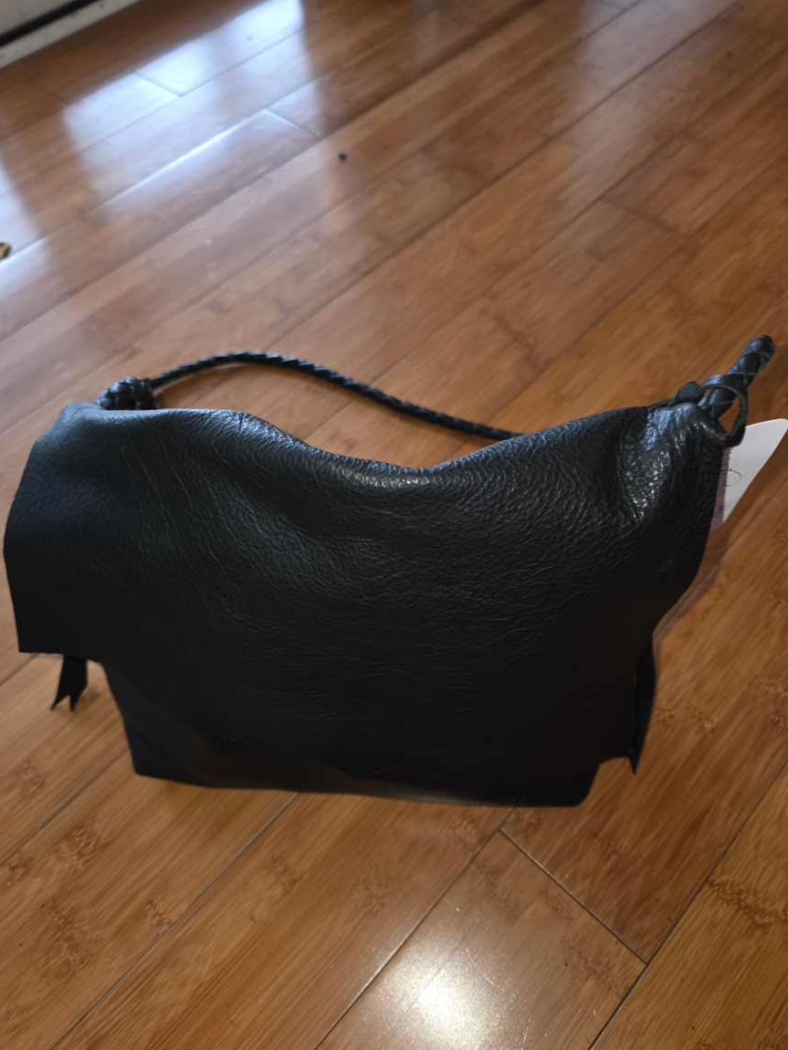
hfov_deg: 56.8
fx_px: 728
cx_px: 391
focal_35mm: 24
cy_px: 546
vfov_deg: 71.6
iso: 125
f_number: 1.7
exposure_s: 1/15
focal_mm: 6.3
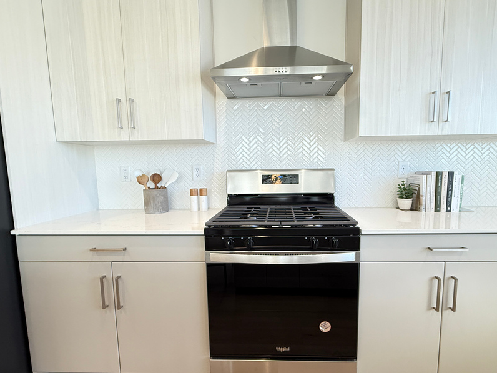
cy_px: 193
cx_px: 272
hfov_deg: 87.5
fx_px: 258
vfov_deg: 71.6
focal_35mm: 18
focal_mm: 2.22
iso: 250
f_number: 2.2
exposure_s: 1/120
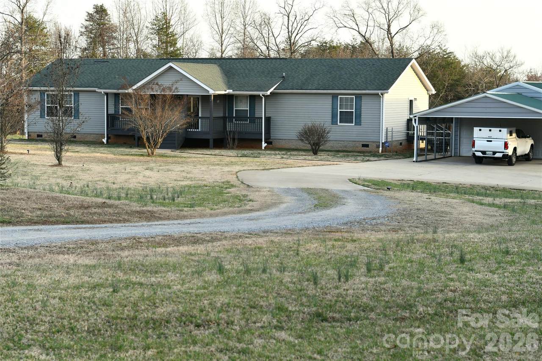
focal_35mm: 75
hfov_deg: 27.0
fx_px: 1129
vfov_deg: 18.2
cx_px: 271
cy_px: 180
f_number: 5.6
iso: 220
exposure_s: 1/250
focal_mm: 50
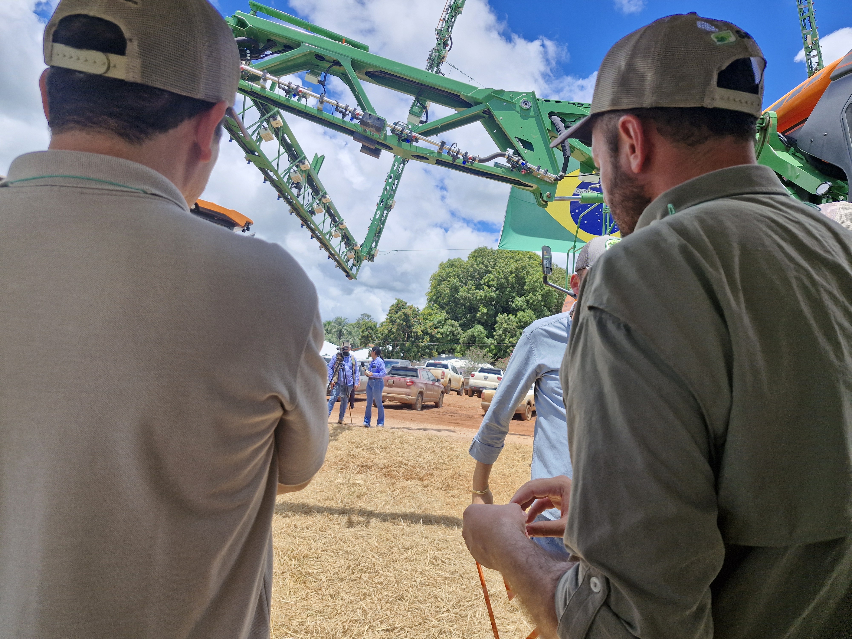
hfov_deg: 73.9
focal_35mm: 23
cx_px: 426
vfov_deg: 58.9
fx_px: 566
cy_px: 320
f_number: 1.8
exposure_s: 1/1172
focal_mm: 5.54
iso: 50
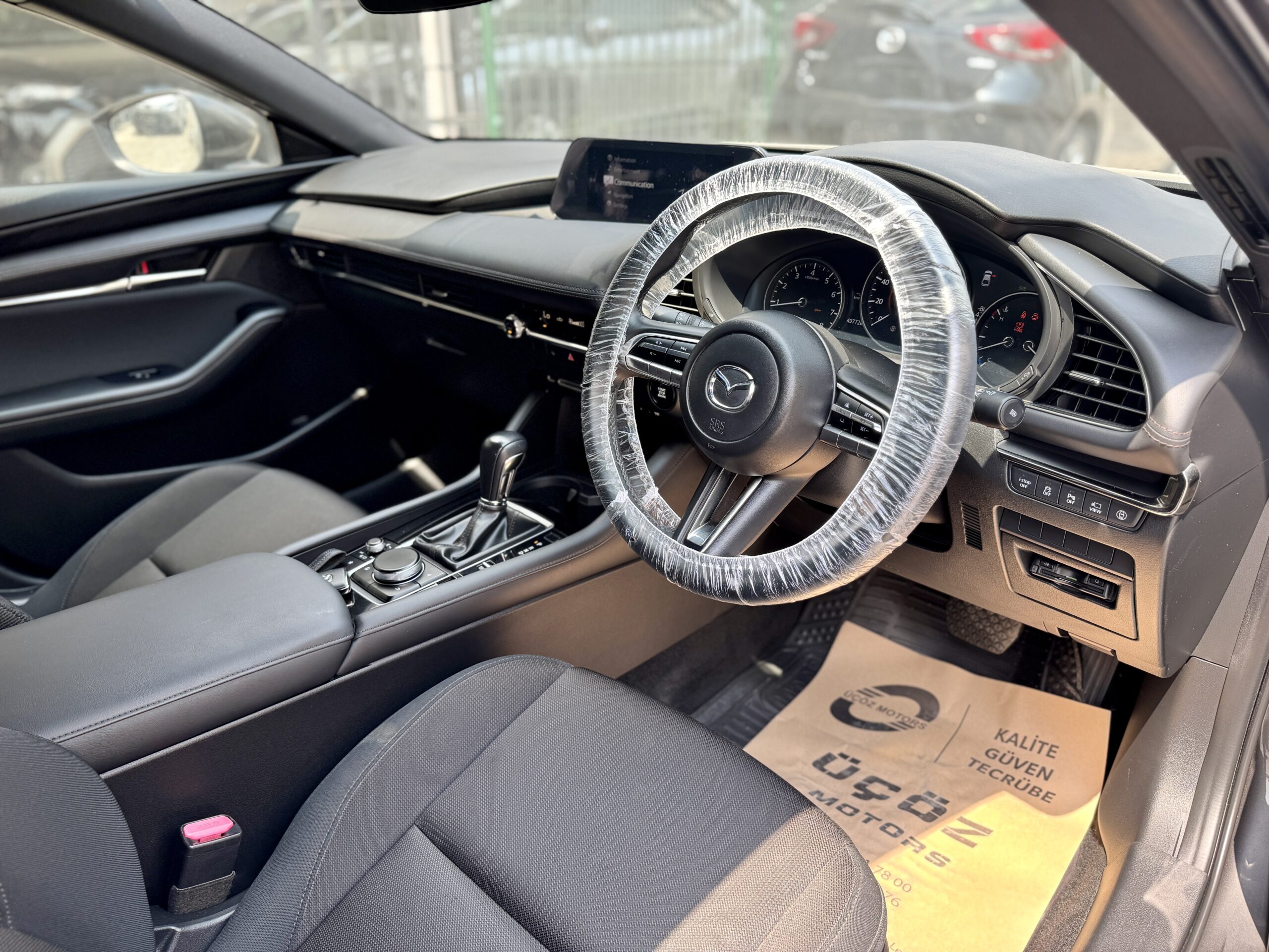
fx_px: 880
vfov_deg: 56.8
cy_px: 476
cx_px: 634
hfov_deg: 71.6
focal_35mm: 24
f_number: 1.78
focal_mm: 6.76
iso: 64
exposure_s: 1/222
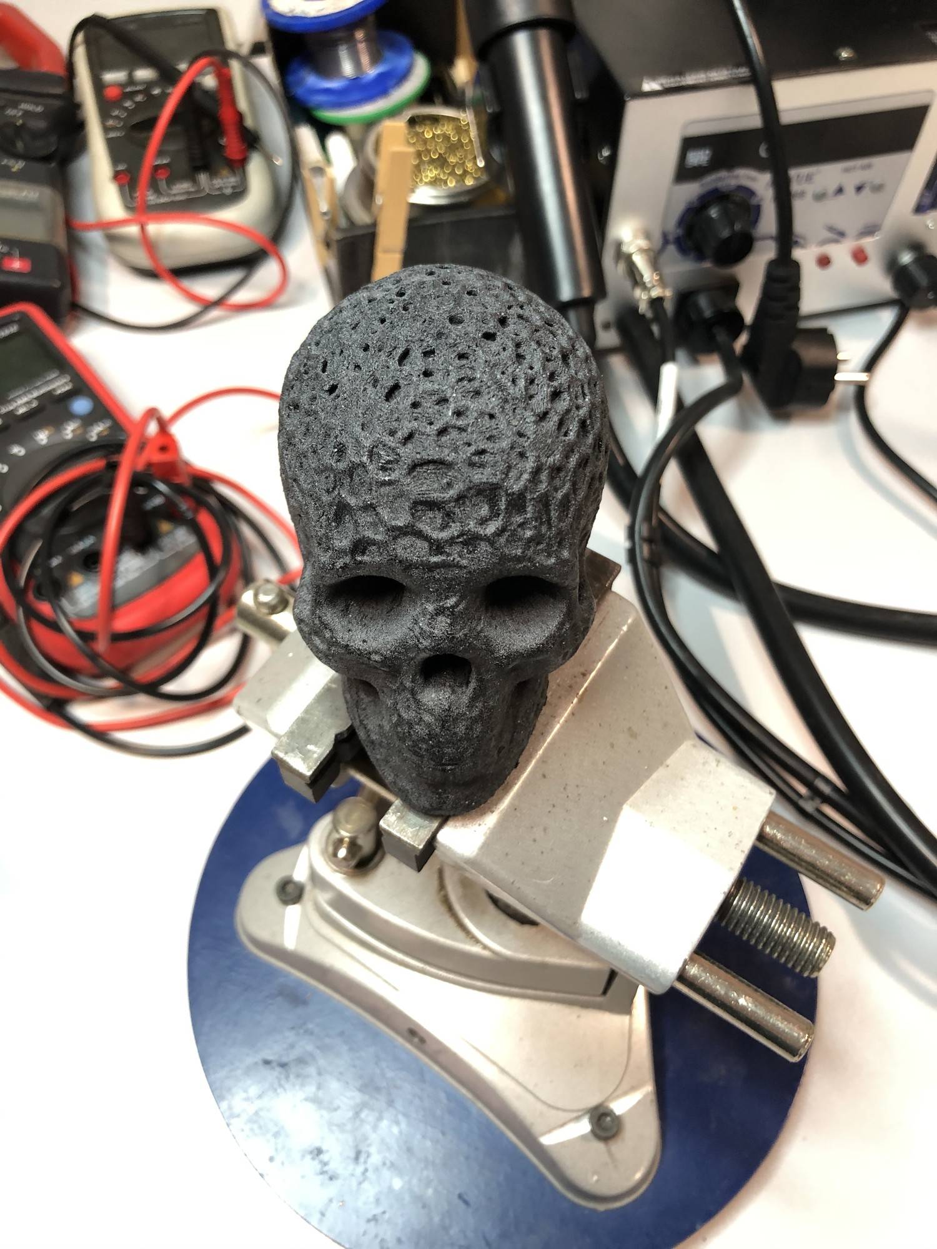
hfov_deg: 49.7
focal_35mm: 28
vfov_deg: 63.4
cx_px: 468
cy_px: 624
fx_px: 1011
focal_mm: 3.99
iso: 64
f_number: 1.8
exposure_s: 1/17
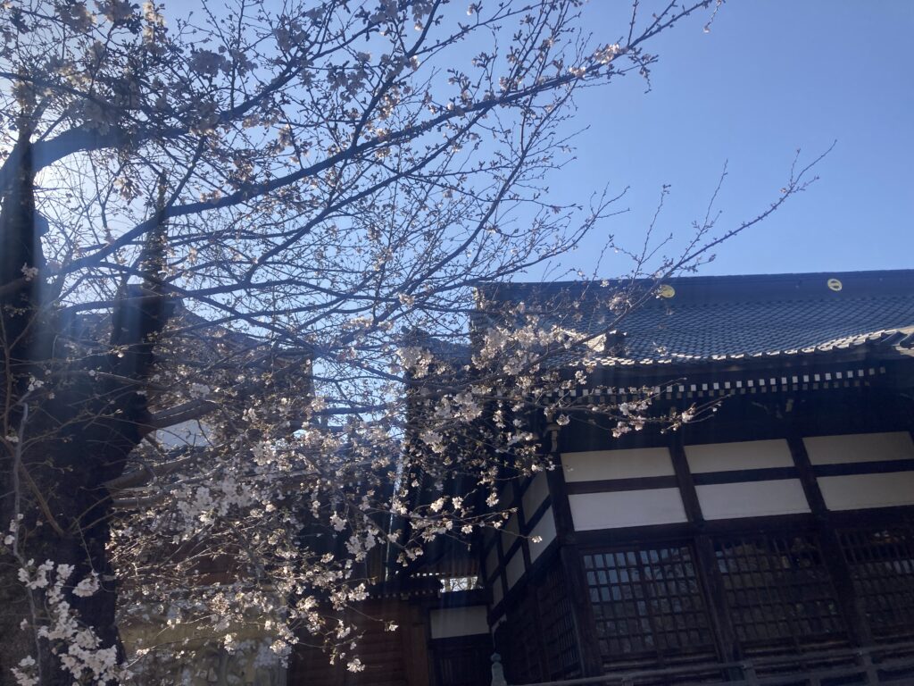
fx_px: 739
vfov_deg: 49.7
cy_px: 343
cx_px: 457
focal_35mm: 28
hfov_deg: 63.4
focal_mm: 3.99
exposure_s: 1/1919
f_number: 1.8
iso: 20
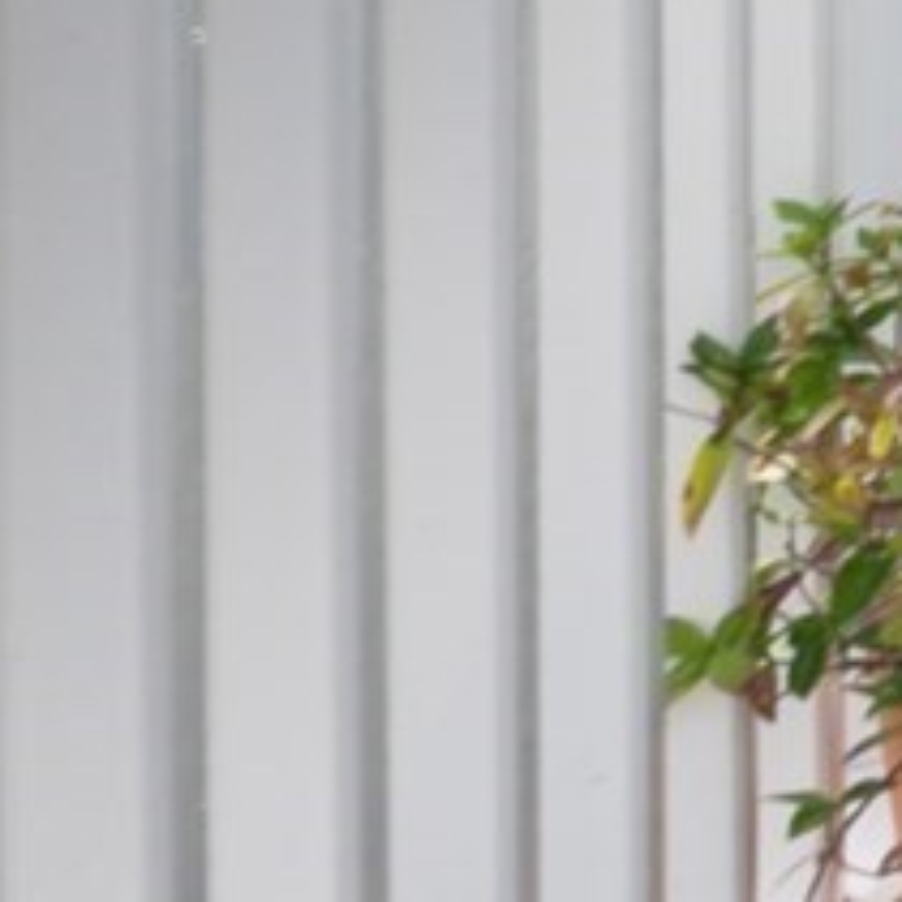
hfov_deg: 7.5
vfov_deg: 11.2
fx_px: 3420
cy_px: -1566
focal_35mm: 116
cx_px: 3917
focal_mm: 14
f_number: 8
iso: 100
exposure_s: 1/60
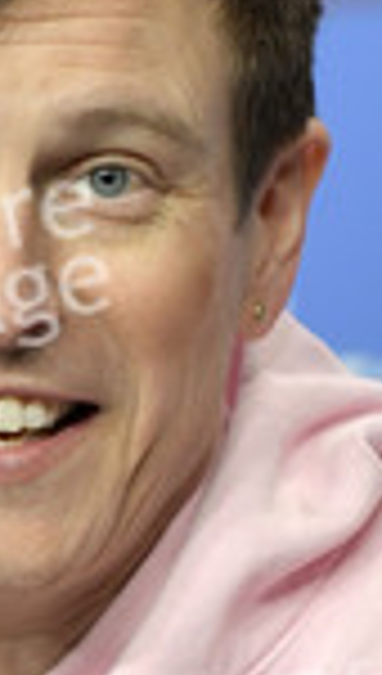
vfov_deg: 5.5
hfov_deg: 3.1
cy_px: 513
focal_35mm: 390
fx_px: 6984
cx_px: 9
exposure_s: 1/250
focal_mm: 140
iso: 2000
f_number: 5.6
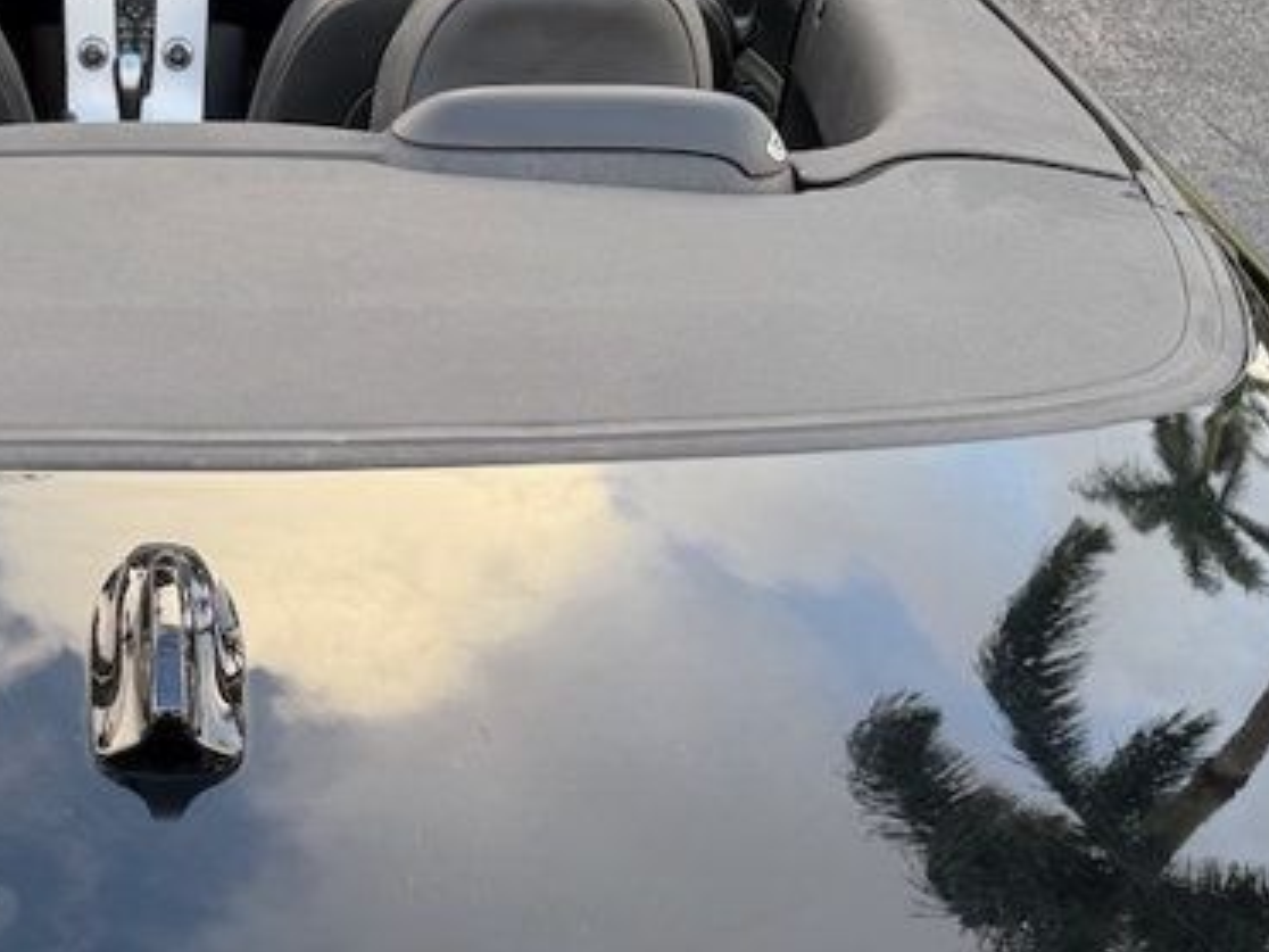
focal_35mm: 66
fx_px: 2420
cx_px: 140
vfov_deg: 20.9
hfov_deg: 28.3
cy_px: 1123
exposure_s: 1/127
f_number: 1.78
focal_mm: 6.76
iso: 64
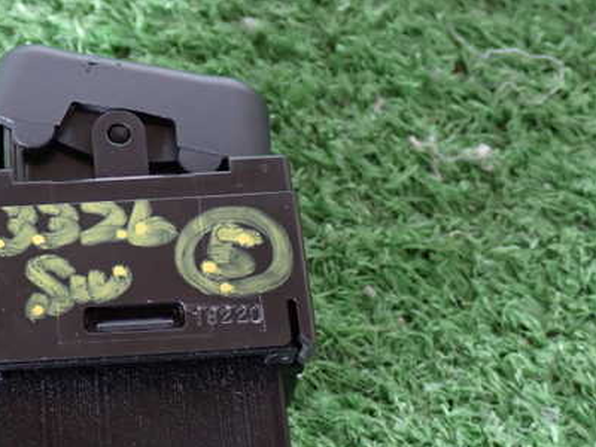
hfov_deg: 25.7
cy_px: 250
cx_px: 153
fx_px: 1291
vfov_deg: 19.6
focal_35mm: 75
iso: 800
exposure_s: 1/25
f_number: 3.2
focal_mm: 9.01
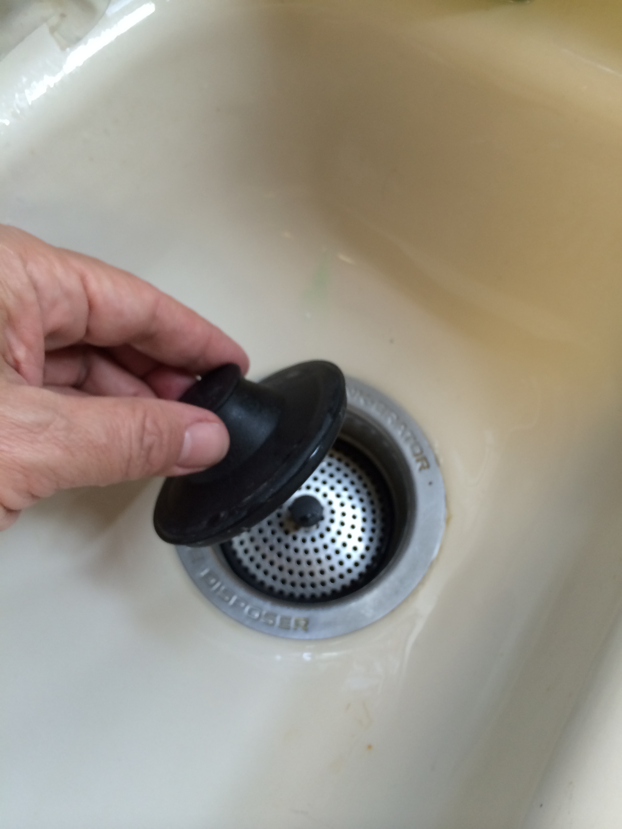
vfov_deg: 60.0
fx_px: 719
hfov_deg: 46.8
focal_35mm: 30
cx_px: 311
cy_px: 414
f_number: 2.2
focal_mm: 4.12
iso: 80
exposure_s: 1/30
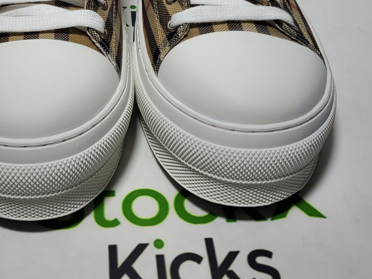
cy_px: 9
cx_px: 154
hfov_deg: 36.1
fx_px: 569
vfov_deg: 26.3
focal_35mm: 53
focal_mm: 4.3
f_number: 1.5
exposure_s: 1/809
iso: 50
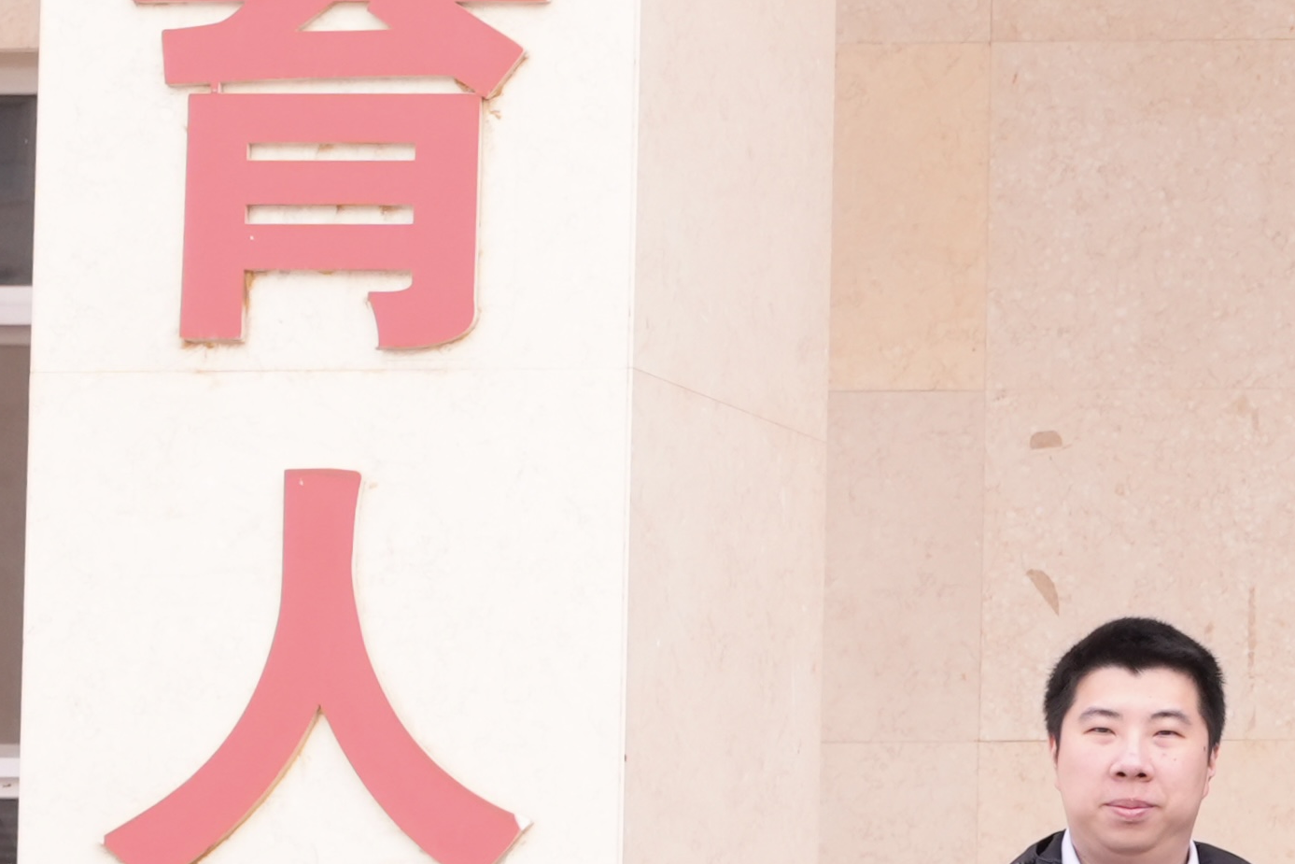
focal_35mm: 196
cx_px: 3087
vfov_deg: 7.0
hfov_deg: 9.4
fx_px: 7051
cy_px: 883
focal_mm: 41
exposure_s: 1/250
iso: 640
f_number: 6.3
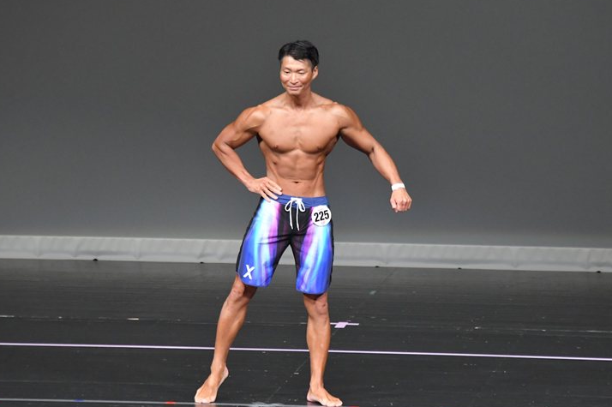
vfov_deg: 4.0
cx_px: 321
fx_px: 5810
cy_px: 208
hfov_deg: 6.0
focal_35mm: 342
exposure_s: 1/400
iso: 5000
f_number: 5.6
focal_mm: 210
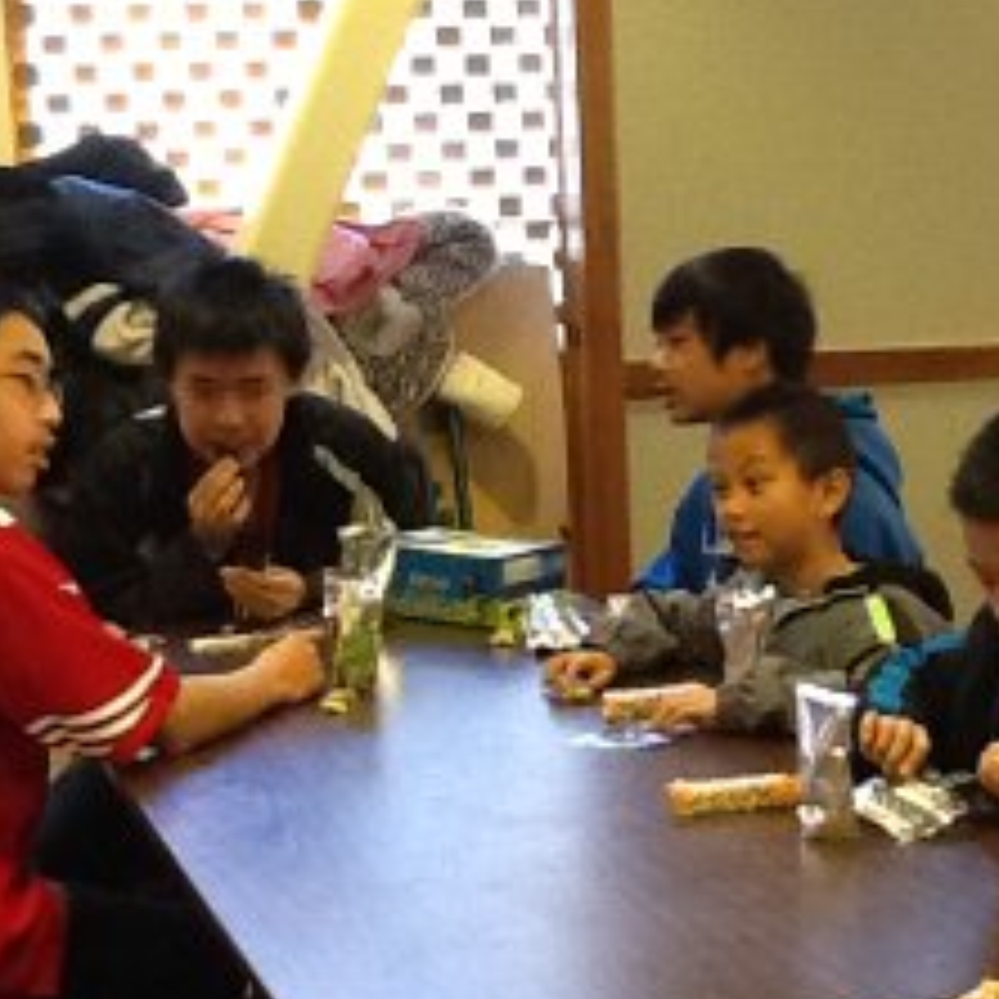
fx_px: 2743
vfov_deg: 20.6
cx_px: 765
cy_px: 572
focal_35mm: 84
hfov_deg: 20.5
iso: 250
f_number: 2.4
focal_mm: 2.03
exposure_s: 1/30
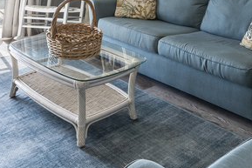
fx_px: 322
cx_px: 169
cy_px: -45
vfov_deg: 25.6
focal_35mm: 46
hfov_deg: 42.1
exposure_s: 1/8
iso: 320
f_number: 8
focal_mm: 13
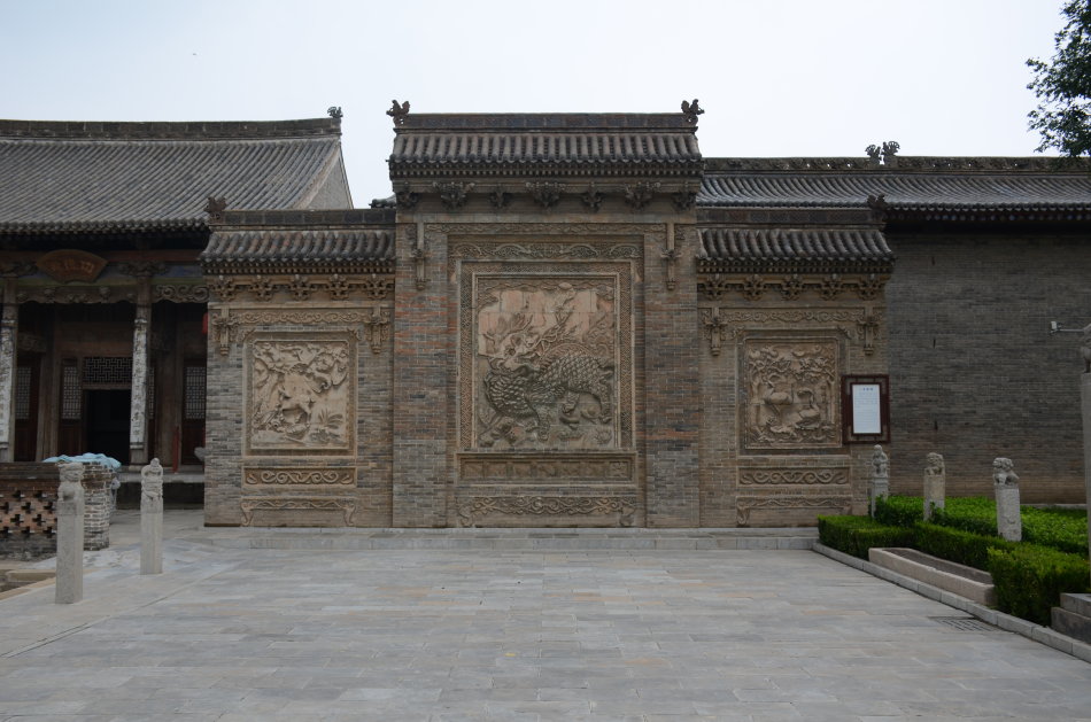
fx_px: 998
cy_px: 361
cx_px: 546
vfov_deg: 39.8
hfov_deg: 57.3
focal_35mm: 33
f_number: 6.3
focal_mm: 22
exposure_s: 1/160
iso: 100
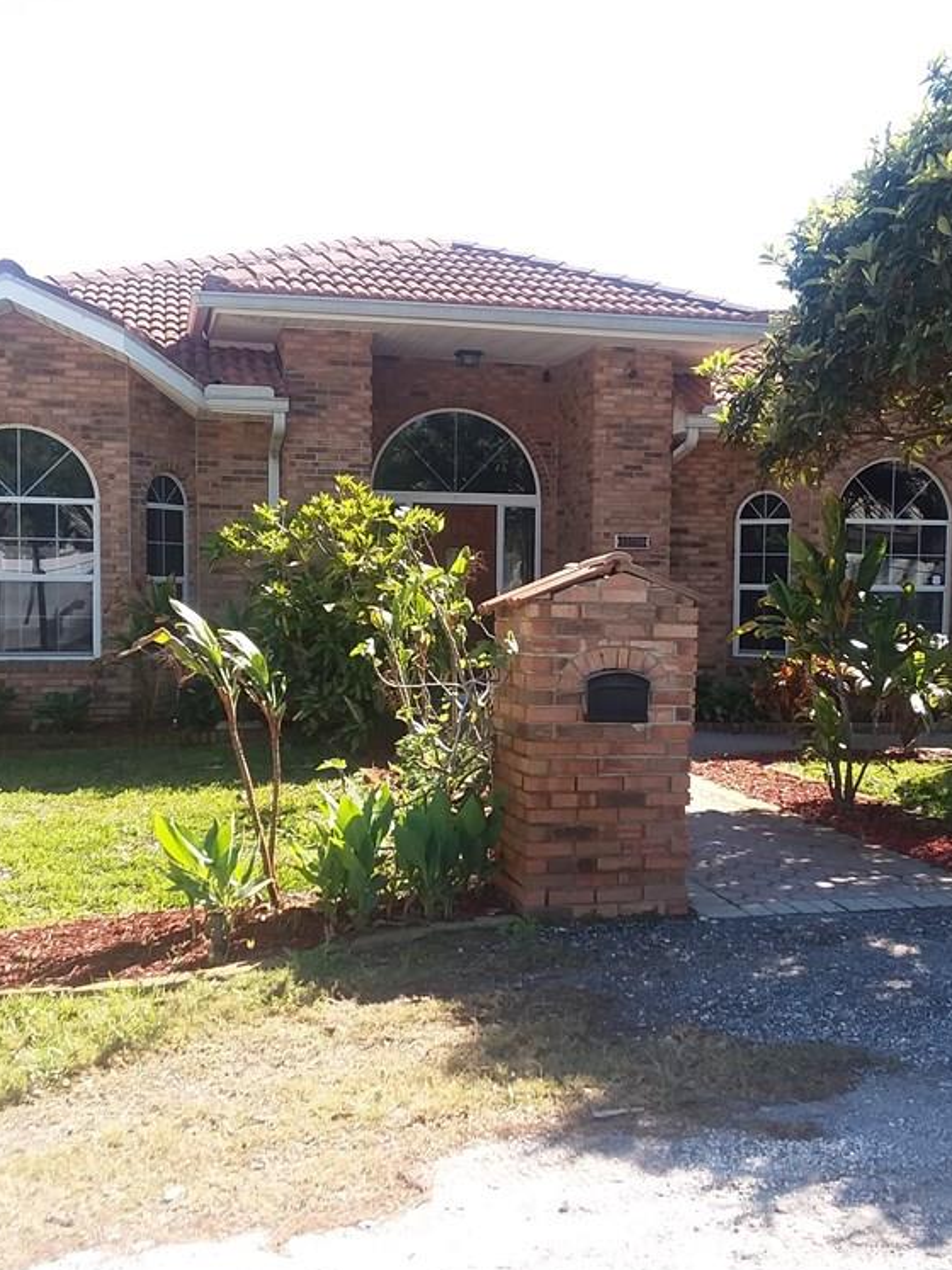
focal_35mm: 37
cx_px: 536
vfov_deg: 50.1
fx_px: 1357
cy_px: 641
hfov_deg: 38.6
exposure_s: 1/408
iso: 50
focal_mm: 2.91
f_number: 1.9
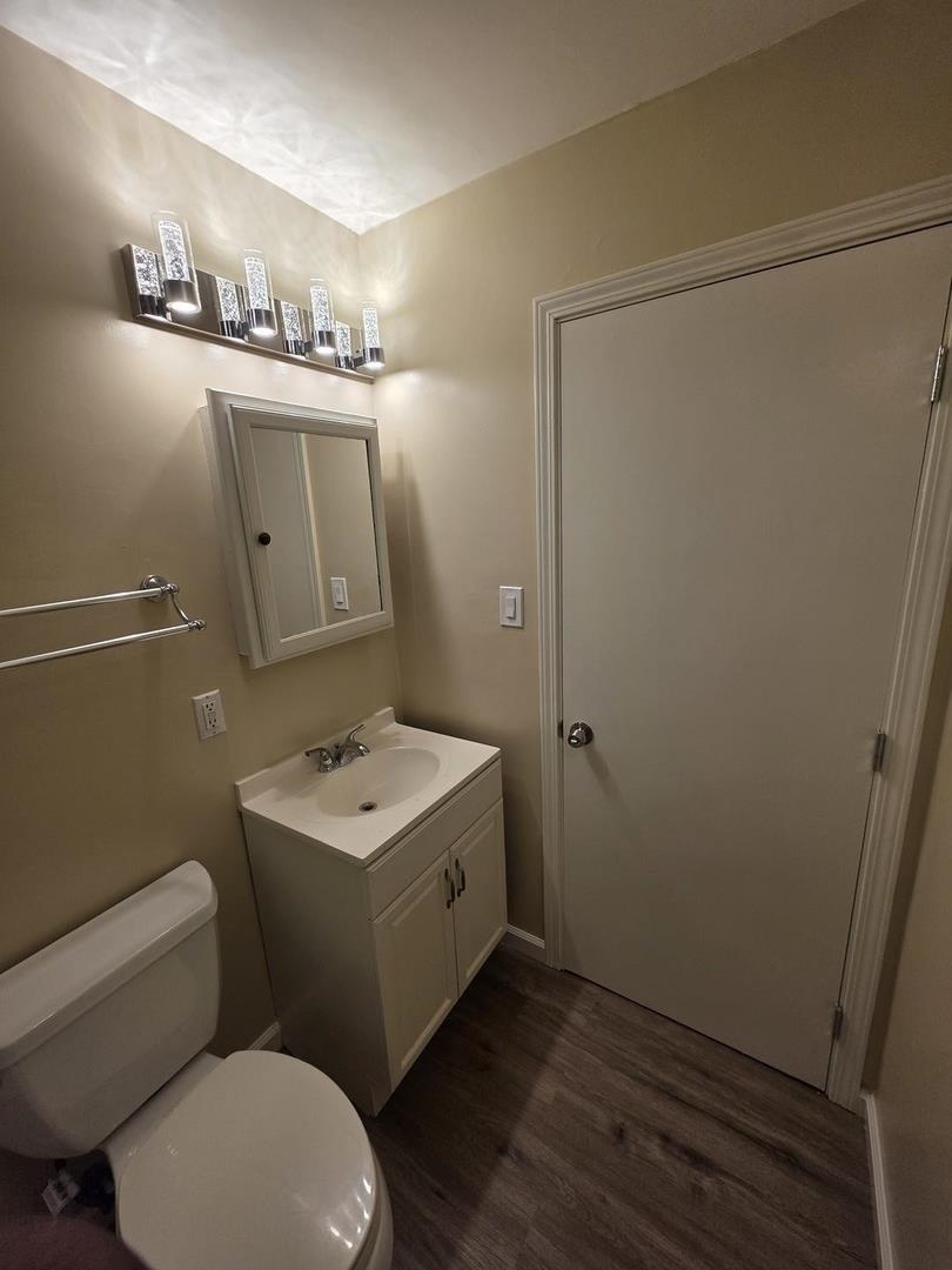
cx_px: 476
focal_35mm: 13
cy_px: 635
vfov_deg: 106.2
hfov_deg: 89.9
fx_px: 477
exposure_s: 1/120
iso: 64
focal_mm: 2.2
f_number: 1.9
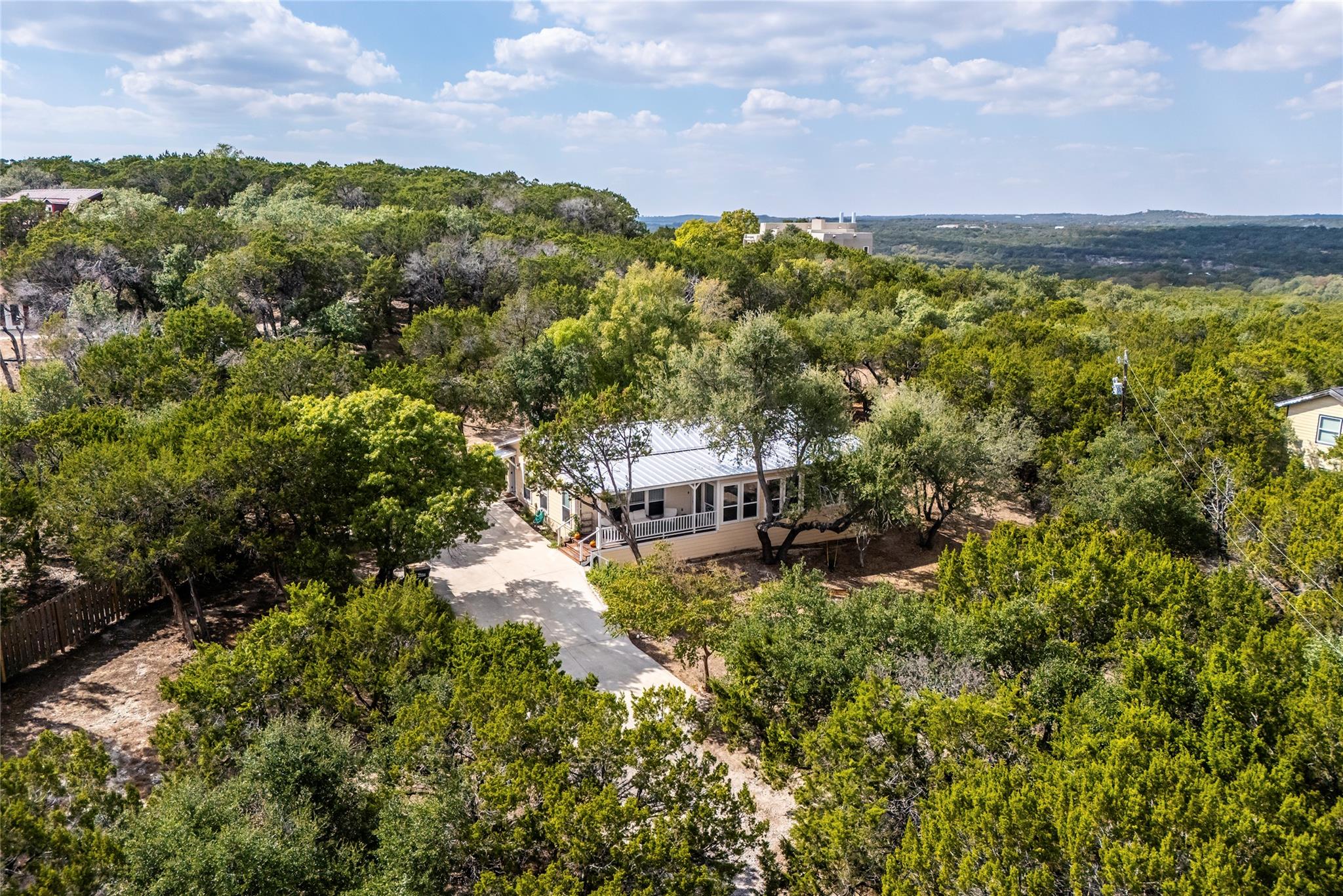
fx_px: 597
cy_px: 448
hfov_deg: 96.7
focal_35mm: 16
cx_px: 672
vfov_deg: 73.8
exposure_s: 3.2
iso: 200
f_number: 8
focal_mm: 16
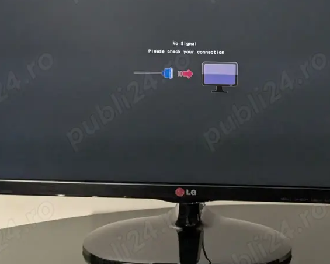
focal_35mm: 83
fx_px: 811
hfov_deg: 23.0
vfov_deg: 18.5
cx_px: 196
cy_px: 110
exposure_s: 1/127
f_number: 1.85
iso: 1114
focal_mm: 6.81
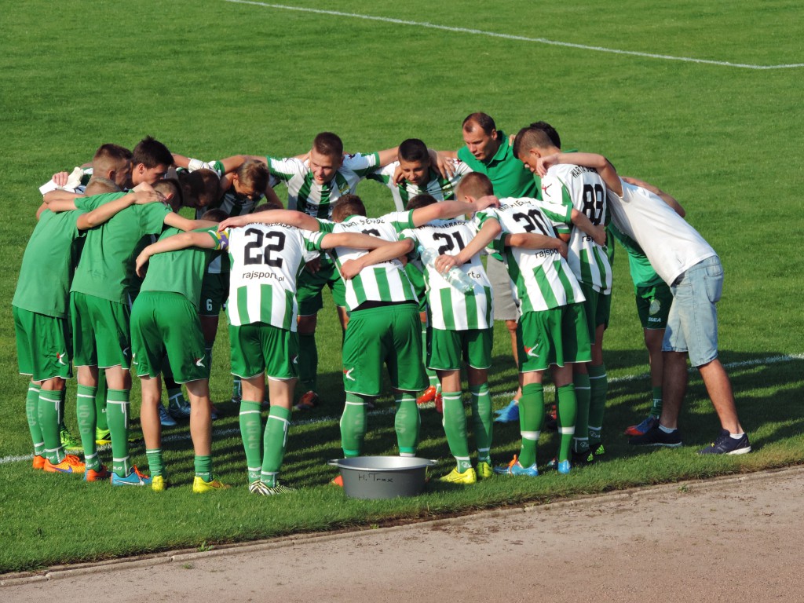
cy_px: 302
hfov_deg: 8.8
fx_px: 5226
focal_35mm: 225
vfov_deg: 6.6
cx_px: 402
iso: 100
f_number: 4.6
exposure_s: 1/500
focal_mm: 40.1
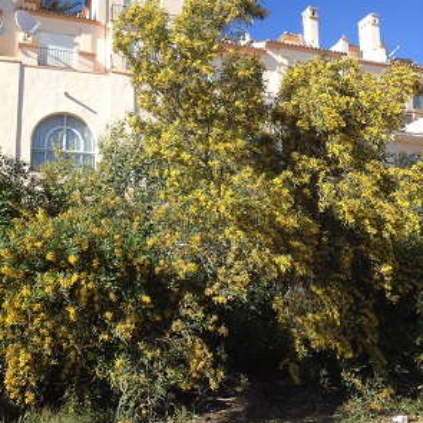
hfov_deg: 40.0
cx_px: 211
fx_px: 581
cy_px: 199
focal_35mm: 42
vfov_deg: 40.0
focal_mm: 4.28
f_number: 2.4
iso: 50
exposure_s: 1/863
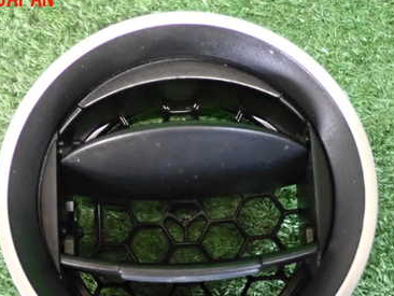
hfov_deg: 25.3
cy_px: 228
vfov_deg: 19.0
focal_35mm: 77
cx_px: 181
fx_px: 877
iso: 3200
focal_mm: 8.4
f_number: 3.1
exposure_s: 1/50
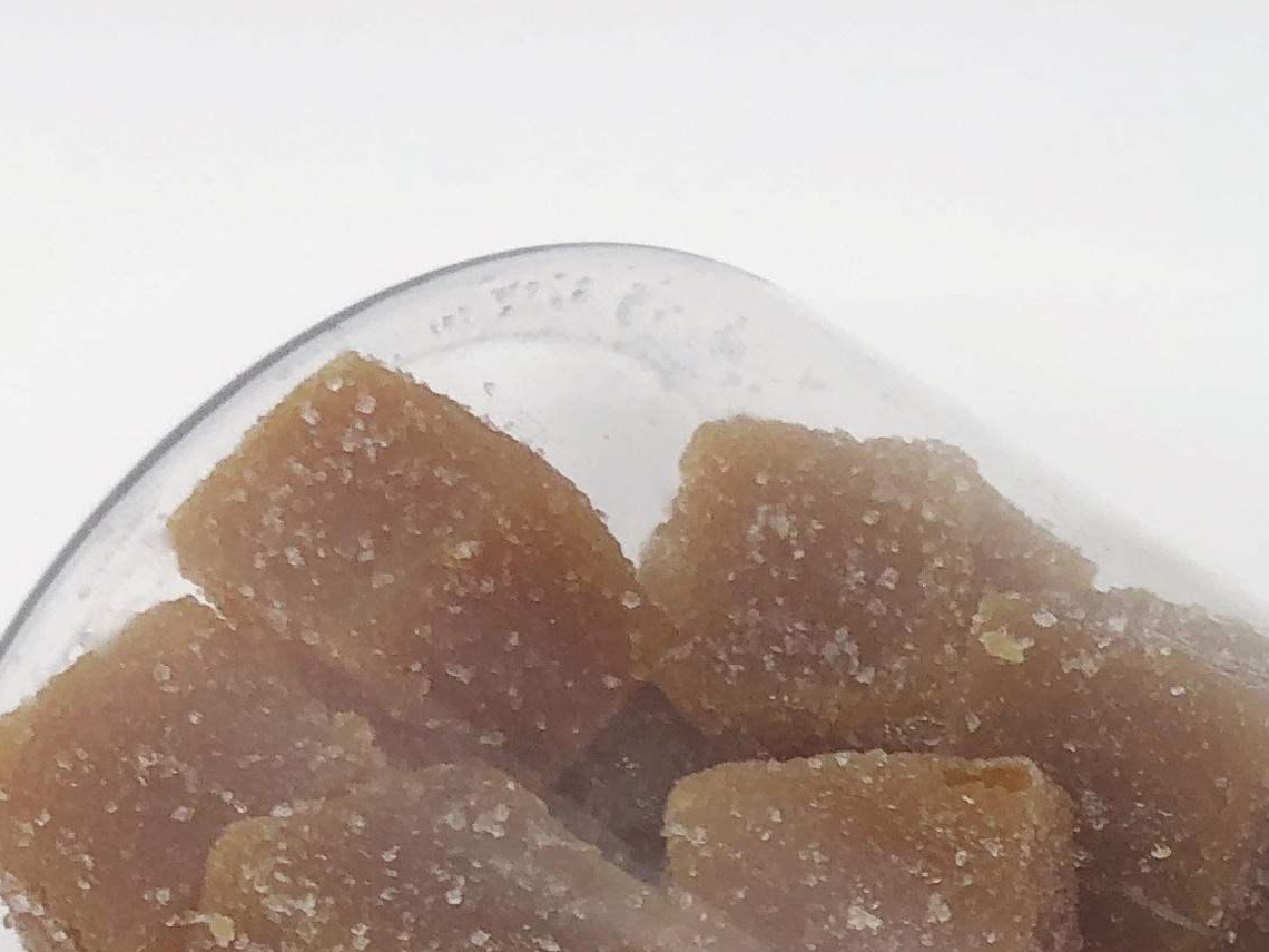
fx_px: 3629
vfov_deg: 13.5
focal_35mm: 99
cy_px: 1679
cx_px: 1783
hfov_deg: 18.1
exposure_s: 1/118
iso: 20
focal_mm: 3.99
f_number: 1.8
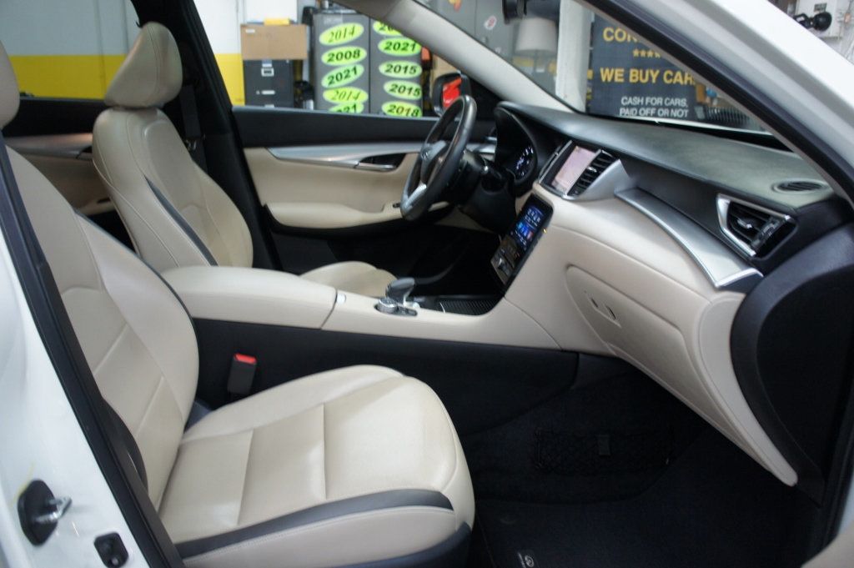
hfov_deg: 67.4
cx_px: 427
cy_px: 284
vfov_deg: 47.9
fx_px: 640
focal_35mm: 27
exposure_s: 1/30
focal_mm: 18
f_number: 3.5
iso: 500
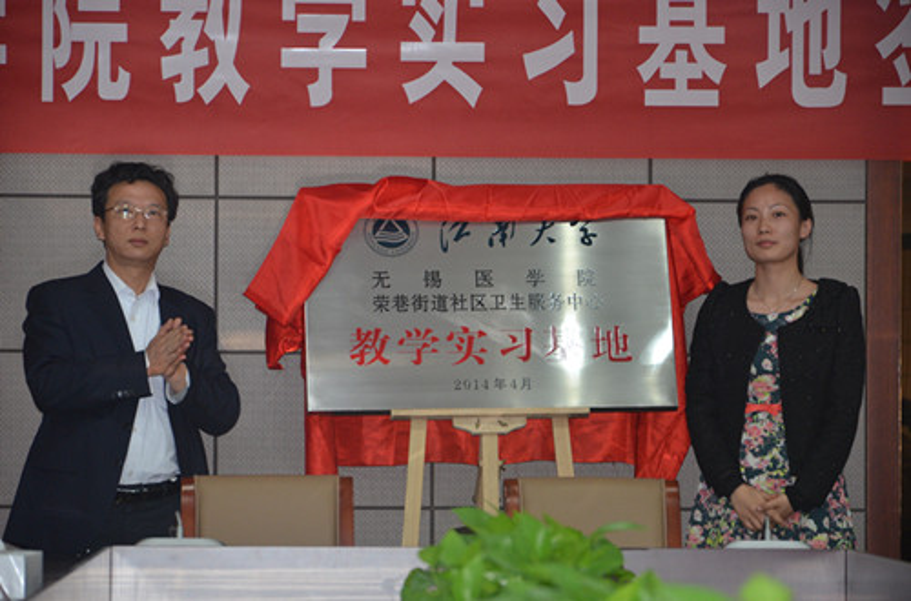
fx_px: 3973
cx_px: 456
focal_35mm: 158
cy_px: 300
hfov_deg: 13.1
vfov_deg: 8.7
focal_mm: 105
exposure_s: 1/60
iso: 800
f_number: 5.6
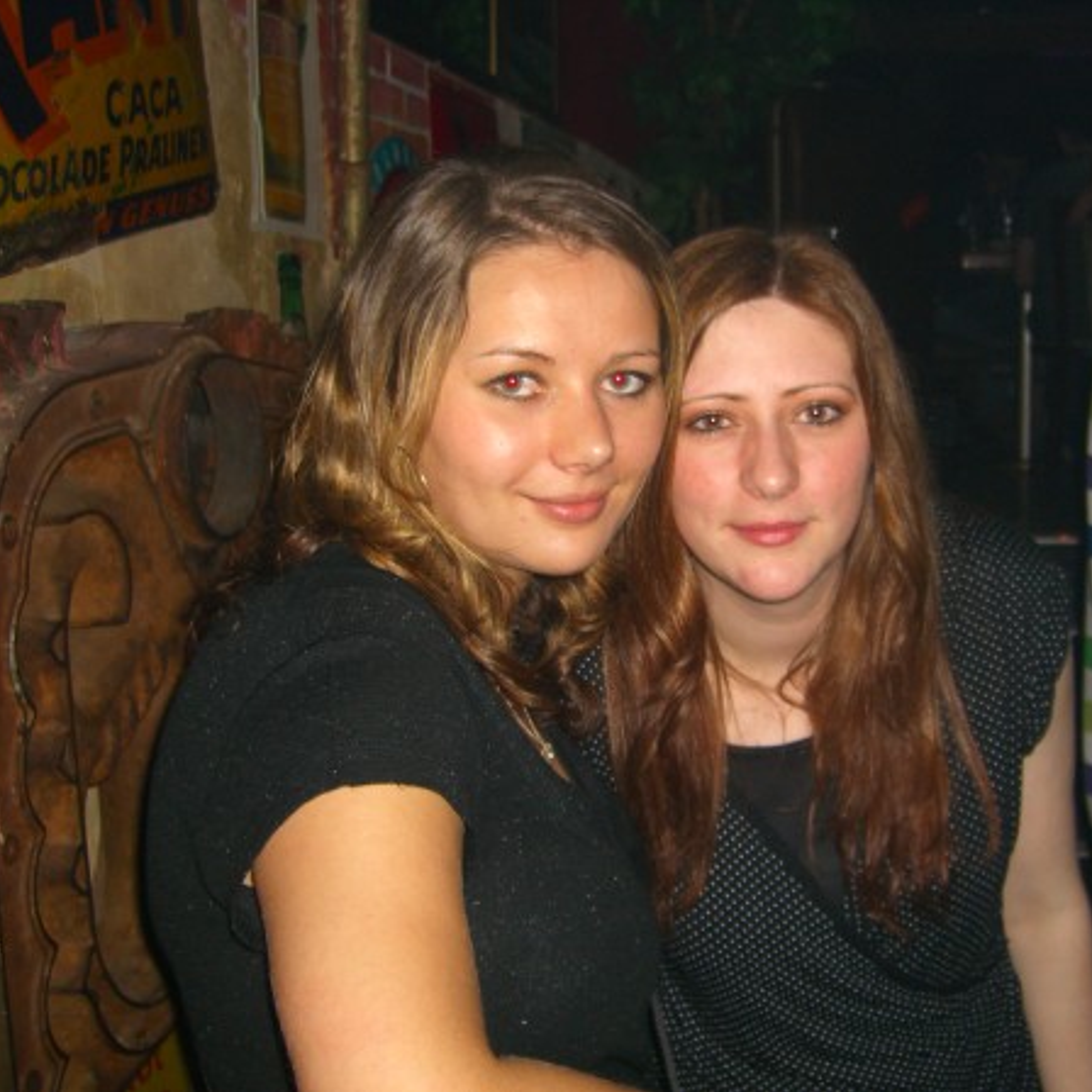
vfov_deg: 37.6
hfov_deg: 37.4
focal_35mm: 45
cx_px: 665
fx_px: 1606
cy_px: 546
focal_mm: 7.9
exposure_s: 1/60
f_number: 2.8
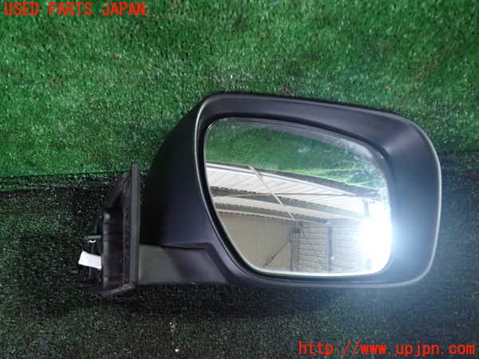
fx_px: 415
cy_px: 180
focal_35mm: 30
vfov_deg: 46.8
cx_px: 240
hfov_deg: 60.0
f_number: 2.3
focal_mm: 5.4
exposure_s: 1/25
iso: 800
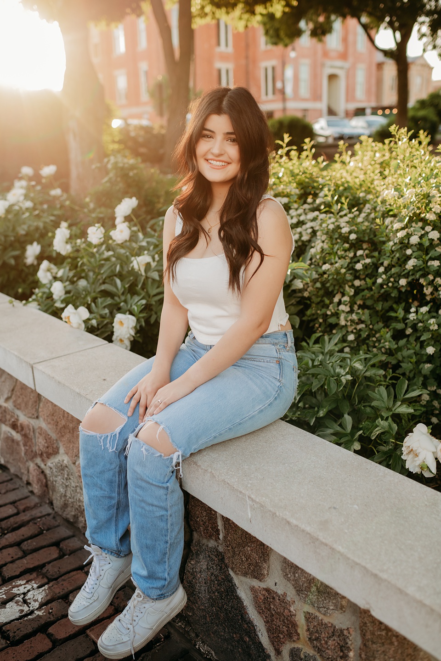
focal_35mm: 35
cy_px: 330
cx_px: 220
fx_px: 643
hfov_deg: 37.9
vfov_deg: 54.4
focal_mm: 35
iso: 400
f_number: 2.8
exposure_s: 1/400
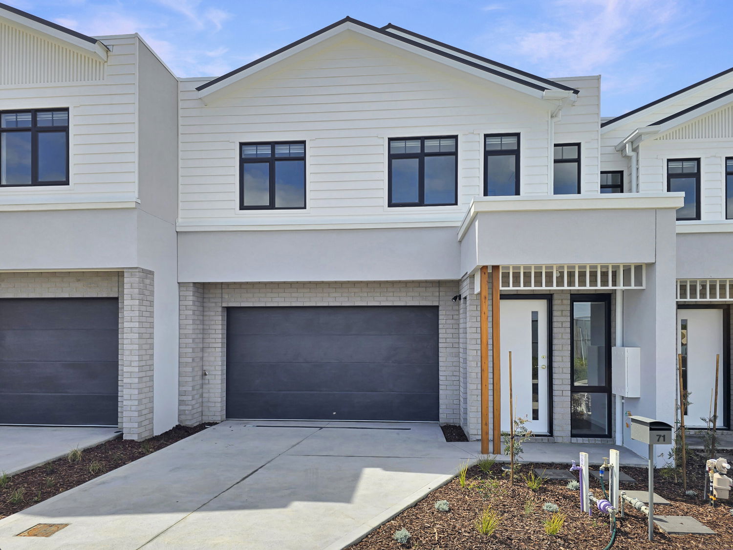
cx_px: 366
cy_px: 275
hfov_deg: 73.9
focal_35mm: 23
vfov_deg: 58.9
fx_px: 487
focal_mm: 6.3
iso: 12
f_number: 1.7
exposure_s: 1/1376
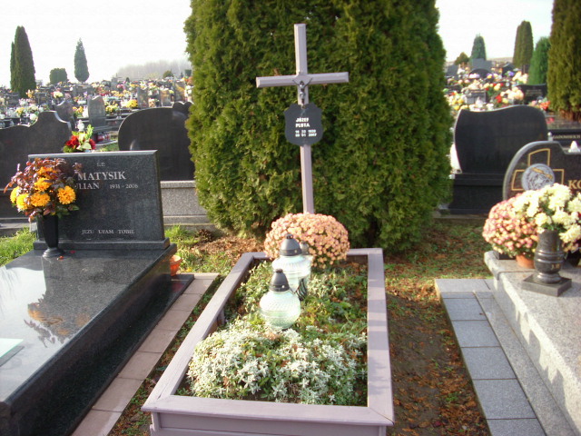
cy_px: 218
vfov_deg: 38.7
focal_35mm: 37
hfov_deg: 50.1
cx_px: 290
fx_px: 621
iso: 50
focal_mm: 6.2
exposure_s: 1/200
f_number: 2.8
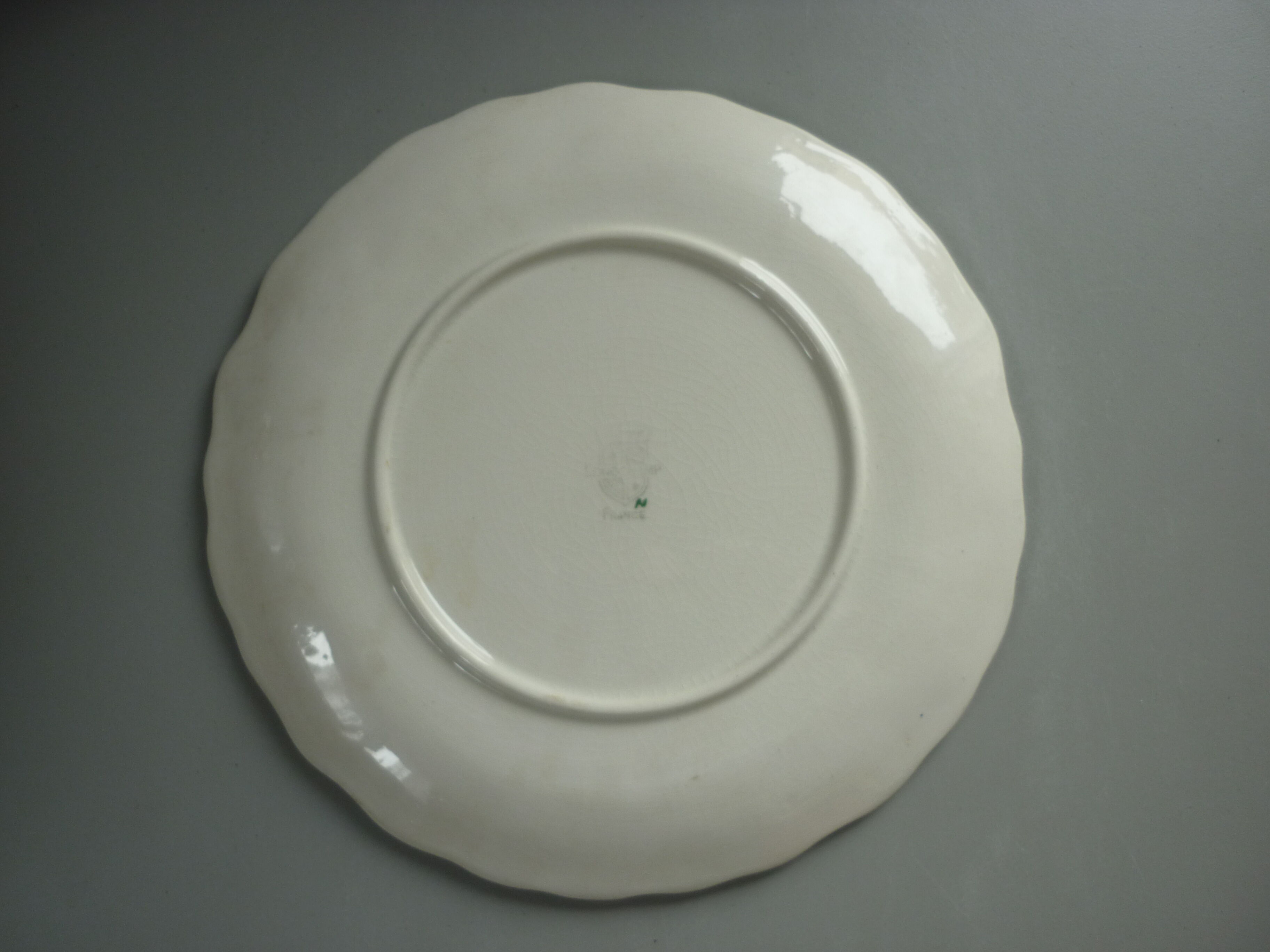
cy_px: 476
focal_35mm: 33
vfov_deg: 42.9
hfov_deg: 55.4
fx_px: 1211
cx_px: 635
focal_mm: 5.5
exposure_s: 1/60
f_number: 2.8
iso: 80
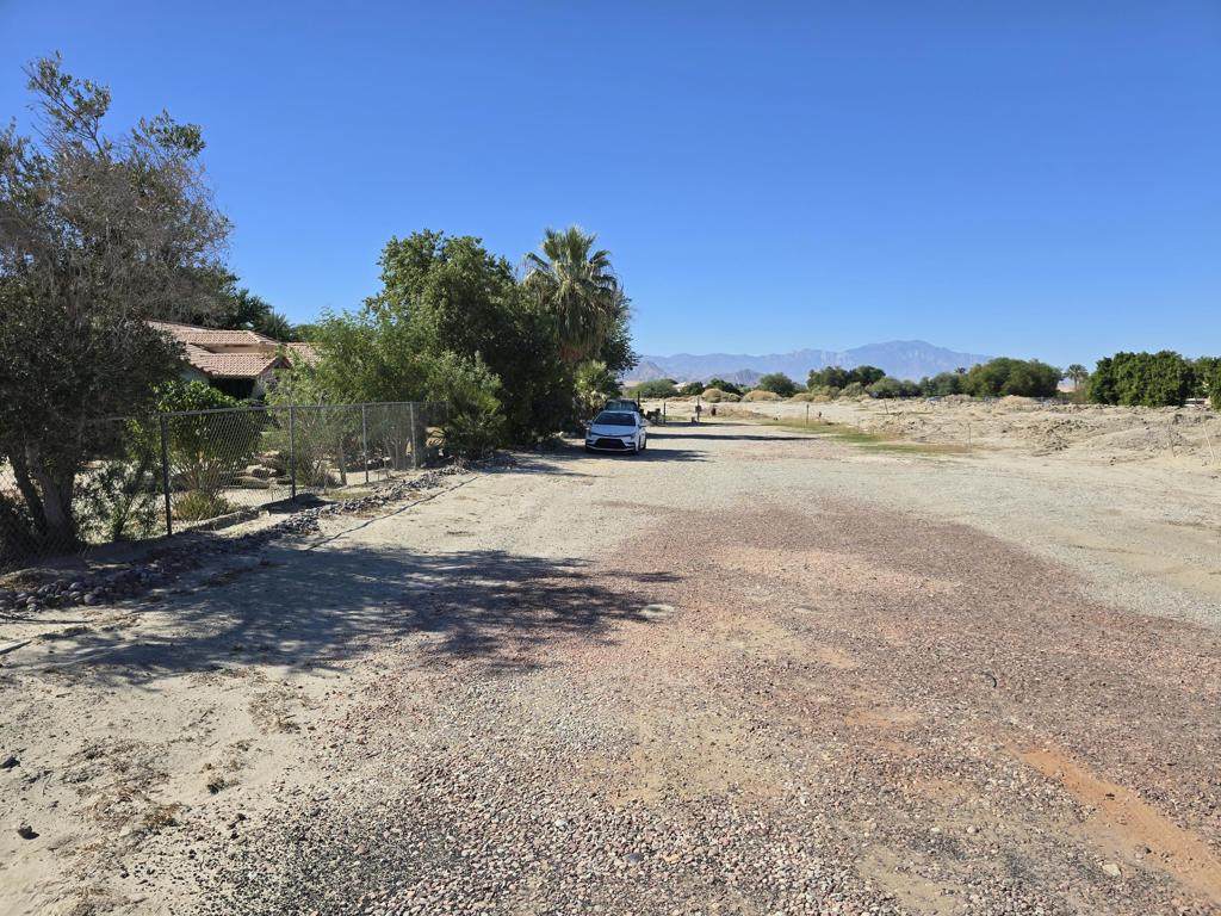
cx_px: 610
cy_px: 458
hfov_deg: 73.9
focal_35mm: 23
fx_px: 811
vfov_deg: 58.9
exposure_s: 1/838
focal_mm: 6.3
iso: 12
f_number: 1.7
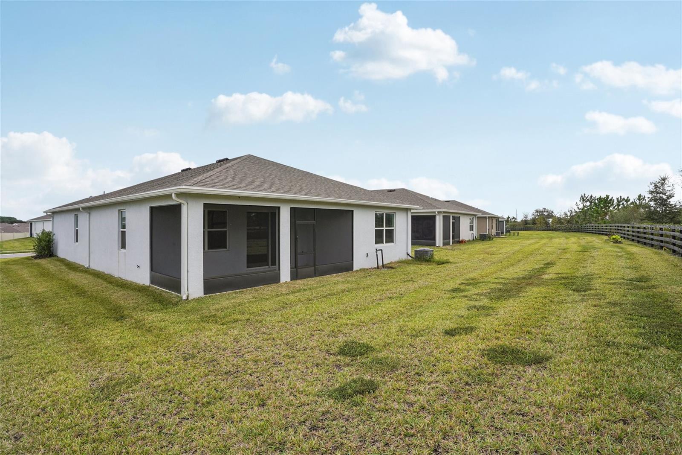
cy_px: 228
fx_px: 322
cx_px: 341
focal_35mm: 17
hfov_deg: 93.3
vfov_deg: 70.4
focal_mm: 17
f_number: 18
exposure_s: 1/40
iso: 100
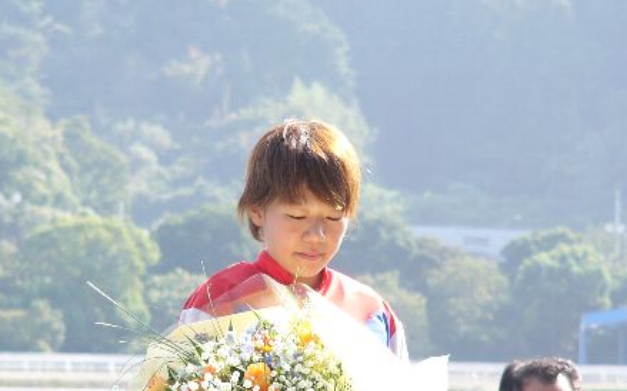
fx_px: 5176
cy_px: 320
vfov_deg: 4.3
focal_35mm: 303
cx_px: 286
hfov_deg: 6.9
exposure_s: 1/160
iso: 50
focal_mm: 32.6
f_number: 4
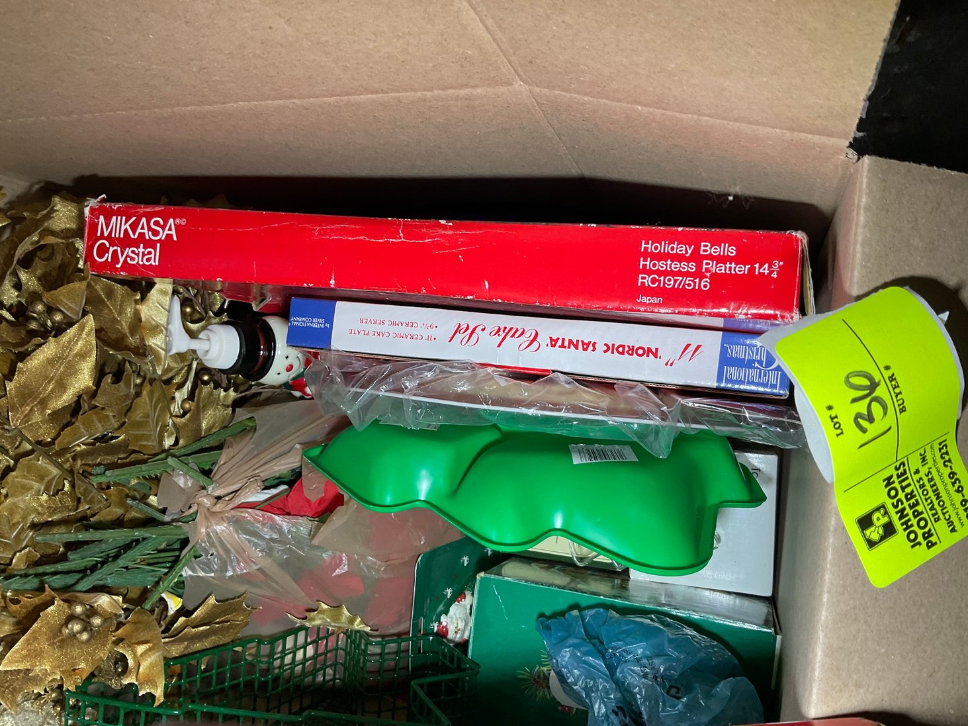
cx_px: 499
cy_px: 364
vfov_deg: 46.8
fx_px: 839
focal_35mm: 30
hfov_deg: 60.0
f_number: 1.8
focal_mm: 3
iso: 50
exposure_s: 1/60
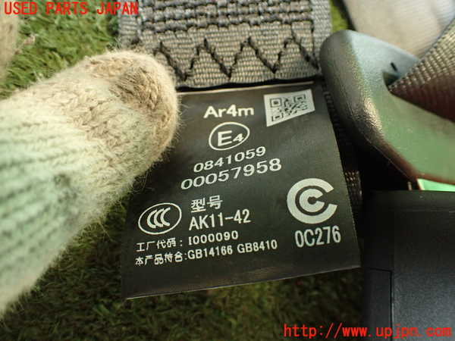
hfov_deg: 56.8
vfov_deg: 44.2
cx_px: 228
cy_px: 170
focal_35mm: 32
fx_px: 421
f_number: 2.4
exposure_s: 1/30
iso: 640
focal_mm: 5.79
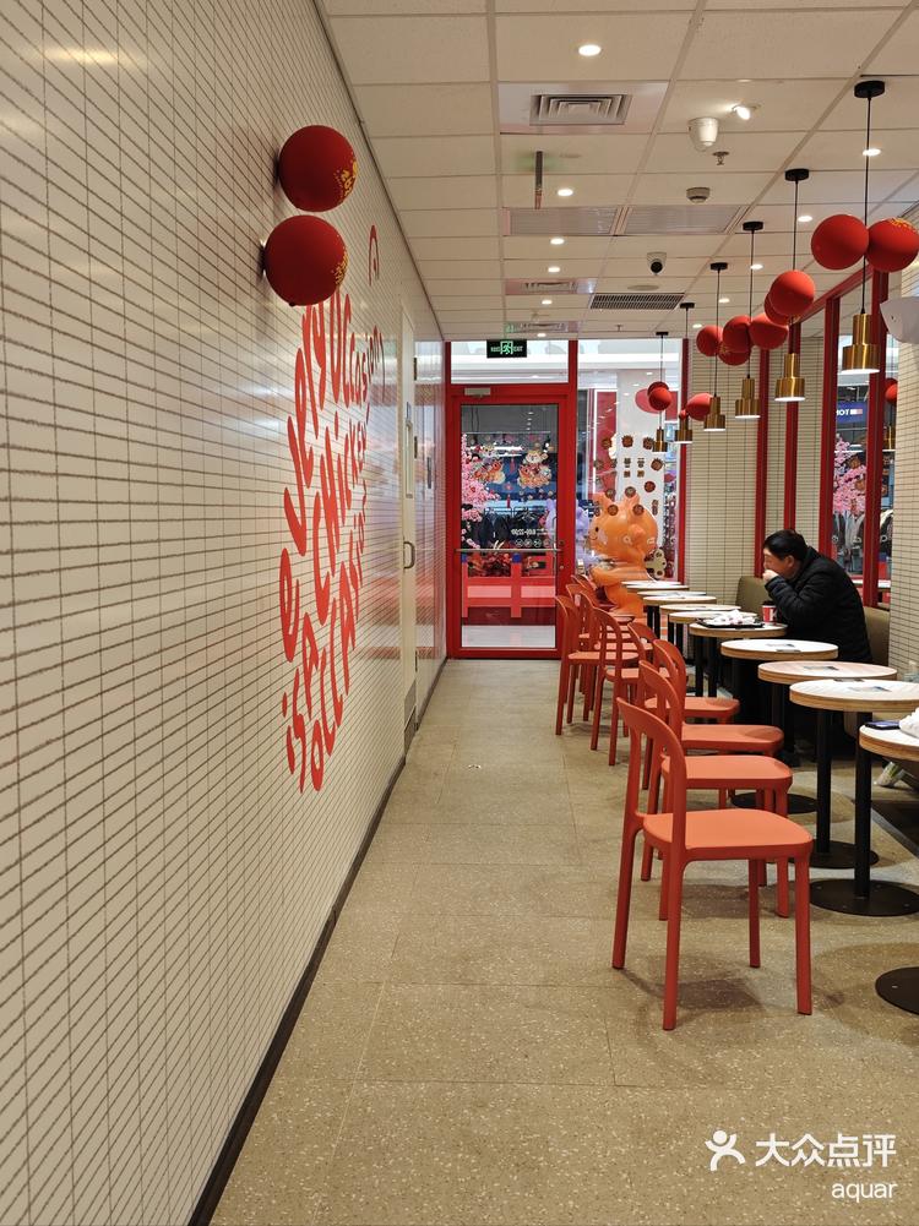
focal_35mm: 35
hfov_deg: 40.7
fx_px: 1240
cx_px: 460
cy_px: 613
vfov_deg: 52.6
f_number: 1.9
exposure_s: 1/100
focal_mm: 8.7
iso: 160
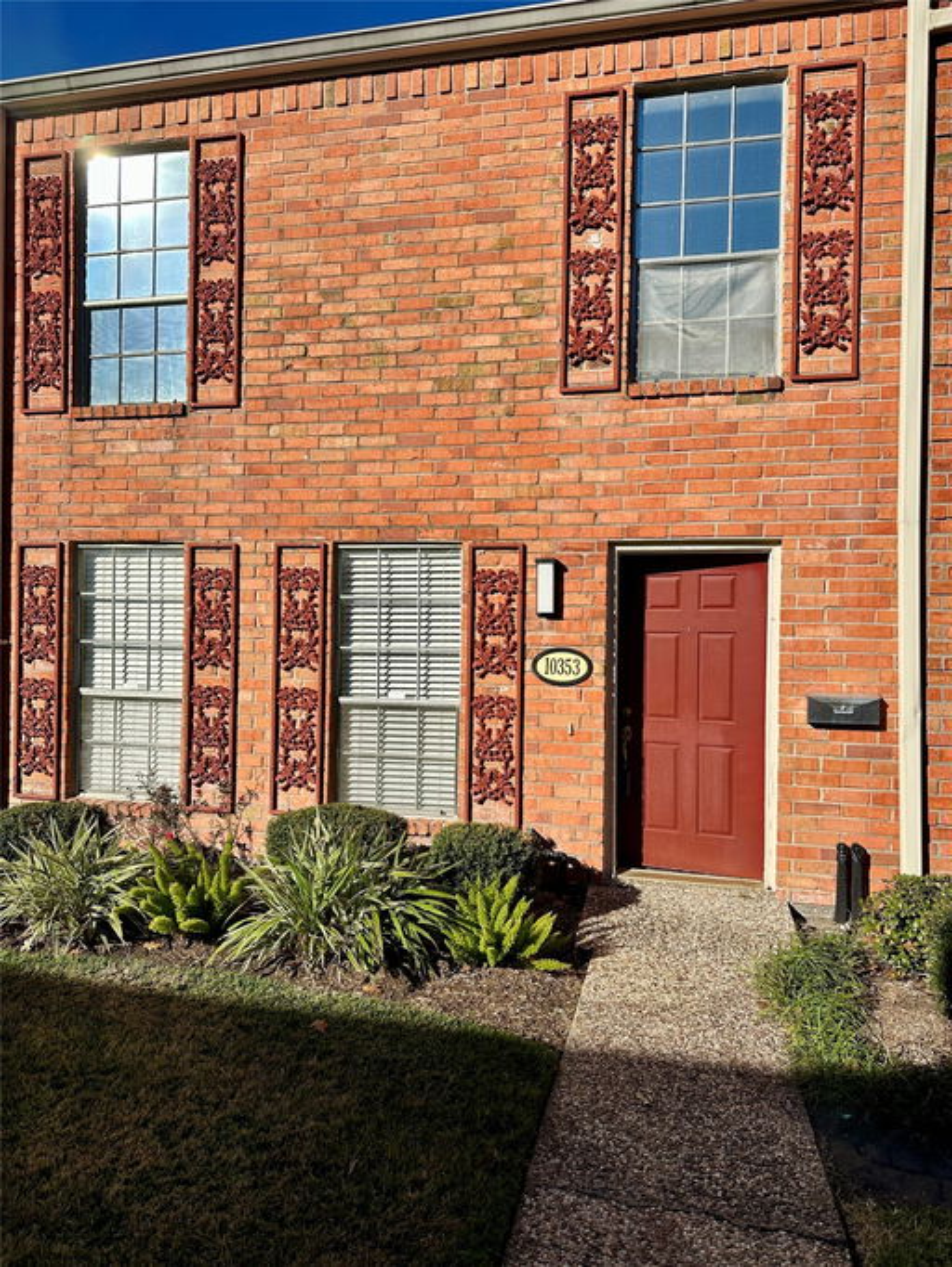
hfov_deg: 56.8
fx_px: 880
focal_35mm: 24
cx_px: 476
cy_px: 634
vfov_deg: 71.6
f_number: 1.78
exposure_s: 1/7042
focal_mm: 6.86
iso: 80
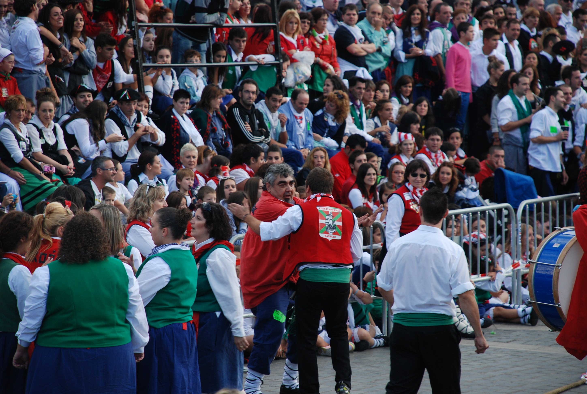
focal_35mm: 202
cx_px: 294
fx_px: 3309
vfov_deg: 6.8
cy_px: 197
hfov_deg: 10.1
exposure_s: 1/125
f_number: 5.6
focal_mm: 135
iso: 320
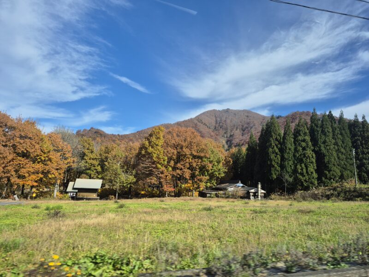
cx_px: 184
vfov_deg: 58.9
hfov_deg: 73.9
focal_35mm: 23
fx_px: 245
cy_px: 138
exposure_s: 1/405
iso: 25
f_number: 1.8
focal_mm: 5.4
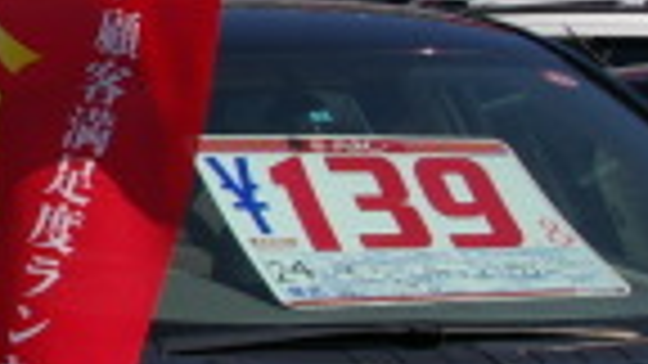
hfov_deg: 13.6
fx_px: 2406
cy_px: 13
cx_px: -562
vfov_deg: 8.6
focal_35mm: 140
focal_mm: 20
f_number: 8
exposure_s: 1/500
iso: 200
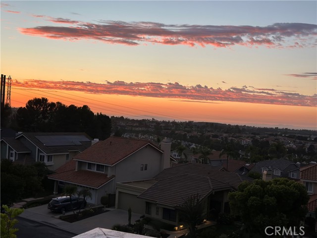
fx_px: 440
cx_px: 158
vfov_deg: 30.3
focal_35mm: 48
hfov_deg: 39.7
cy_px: 119
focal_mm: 6.86
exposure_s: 1/489
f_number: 1.78
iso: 80
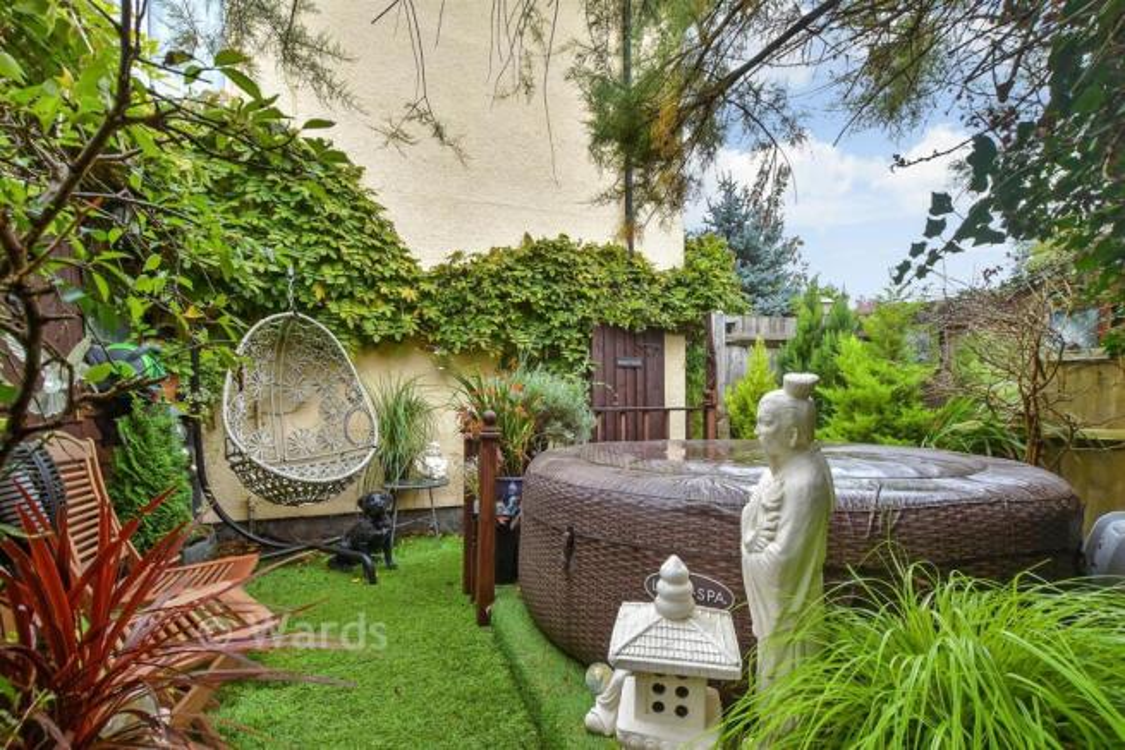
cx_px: 562
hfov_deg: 100.4
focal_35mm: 15
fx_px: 469
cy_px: 375
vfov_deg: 77.4
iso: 250
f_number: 8
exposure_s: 1/15
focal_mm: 10
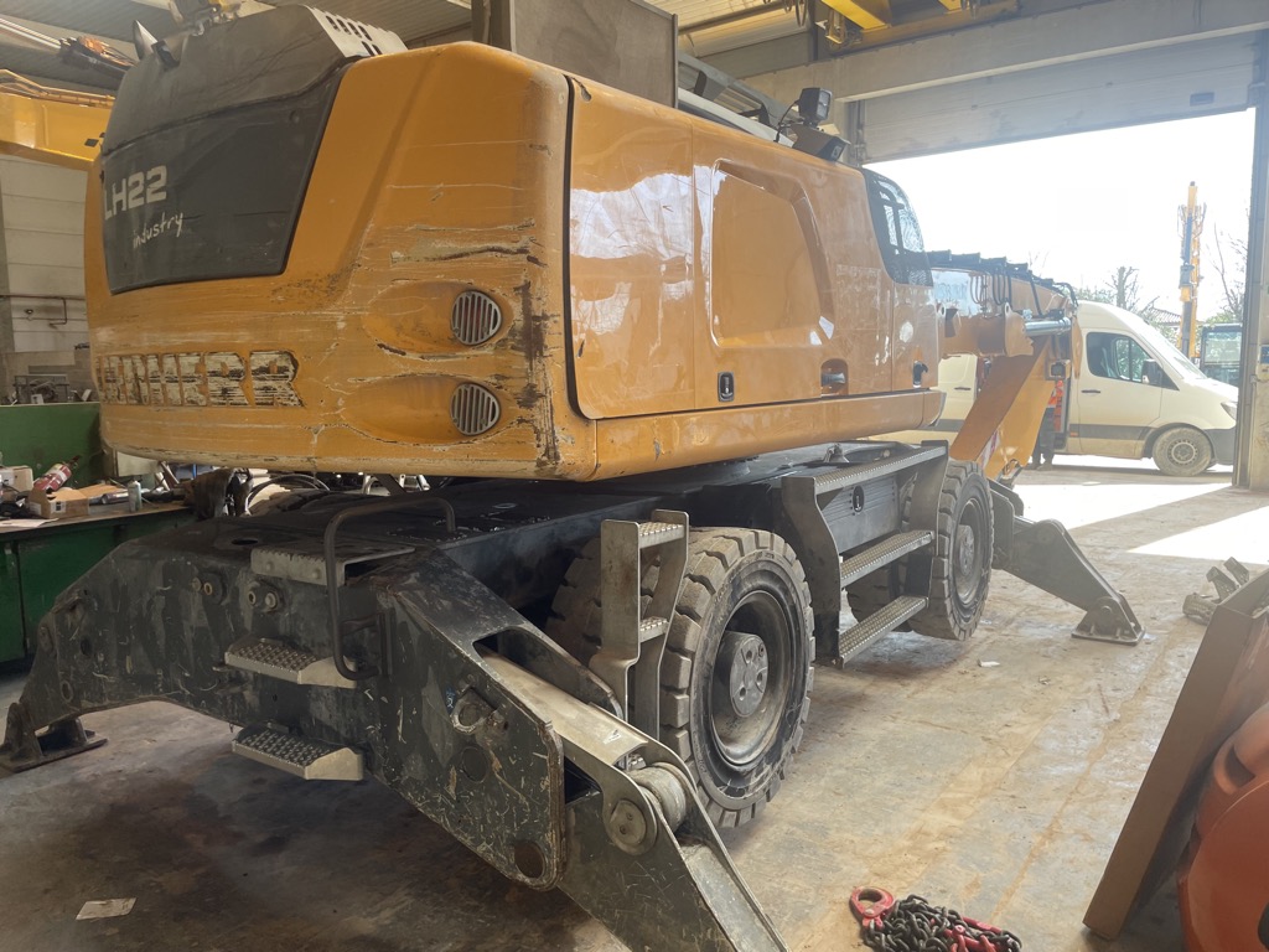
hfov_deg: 67.3
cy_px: 476
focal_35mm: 26
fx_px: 953
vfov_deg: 53.1
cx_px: 634
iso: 32
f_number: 1.6
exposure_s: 1/159
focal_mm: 4.2
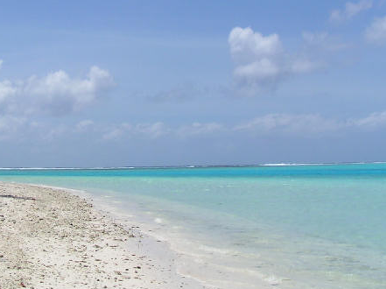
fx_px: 769
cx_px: 80
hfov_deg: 27.6
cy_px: 59
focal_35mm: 69
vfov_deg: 21.0
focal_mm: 5.8
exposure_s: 1/800
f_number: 6.3
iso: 50
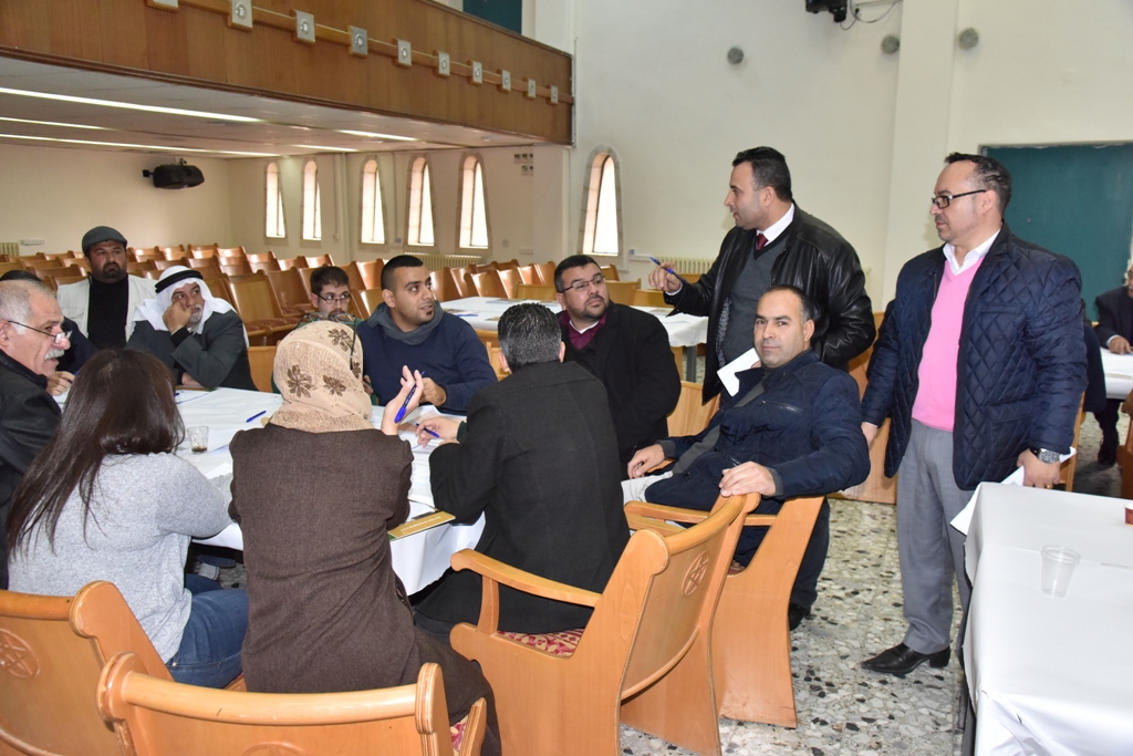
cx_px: 566
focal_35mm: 28
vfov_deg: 46.4
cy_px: 378
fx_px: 881
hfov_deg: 65.5
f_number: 7.1
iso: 2500
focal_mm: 28
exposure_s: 1/250
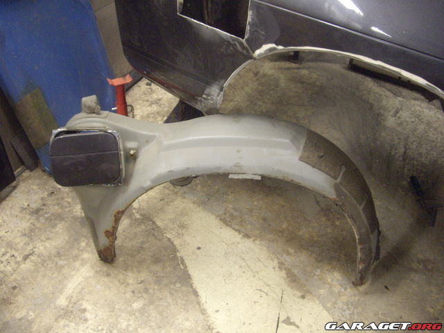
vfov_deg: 37.7
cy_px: 166
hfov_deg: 49.0
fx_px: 487
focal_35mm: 38
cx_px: 222
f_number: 2.8
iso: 400
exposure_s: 1/40
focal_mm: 7.9
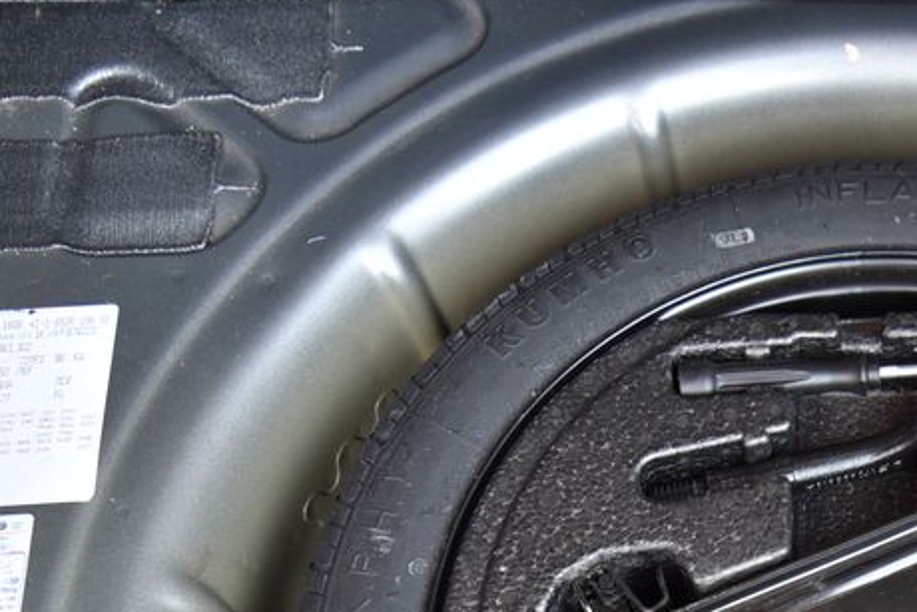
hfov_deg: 28.1
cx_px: 823
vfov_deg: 19.0
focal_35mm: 69
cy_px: 670
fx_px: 1758
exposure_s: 1/30
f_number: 4
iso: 500
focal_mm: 31
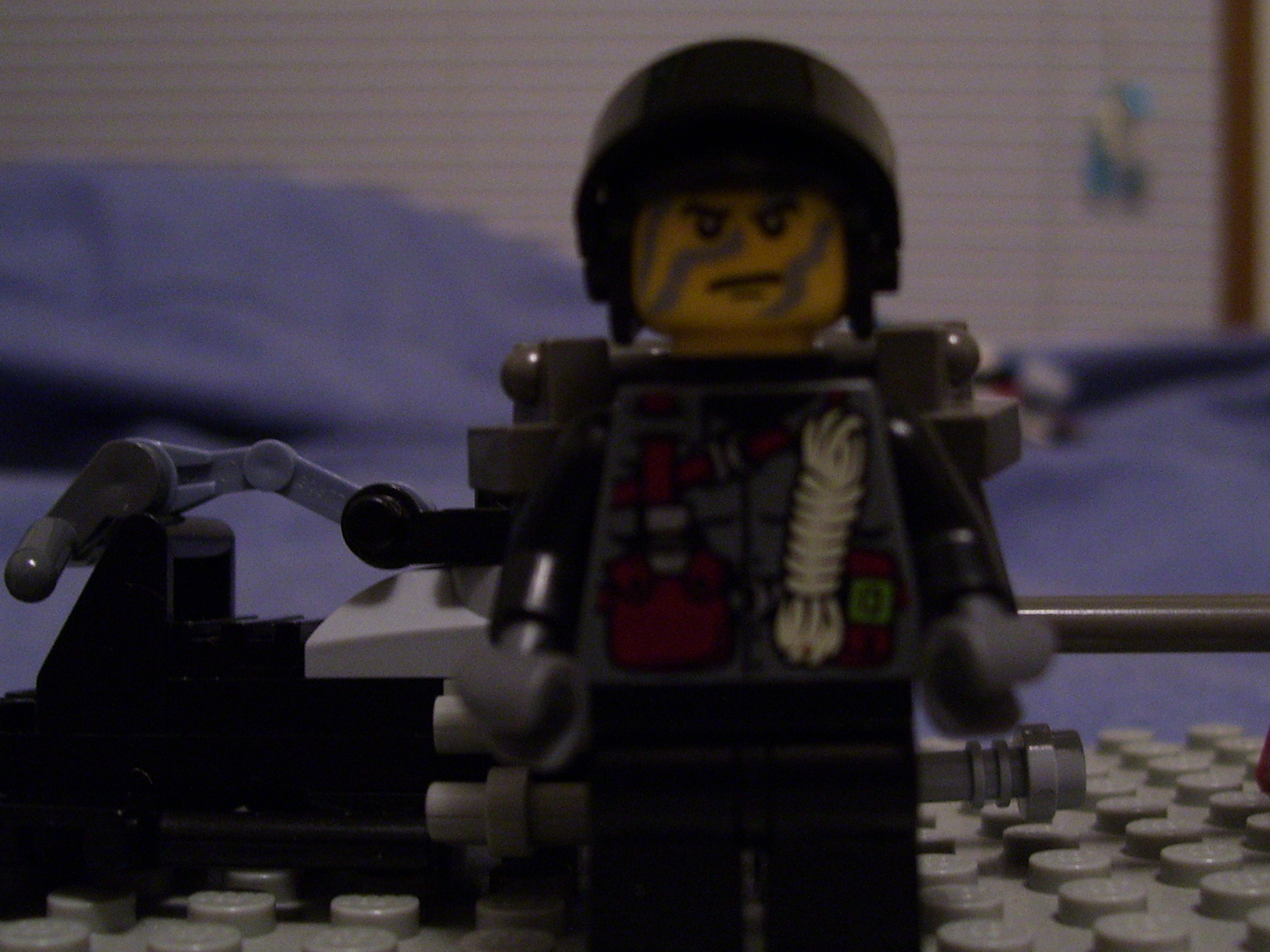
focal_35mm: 48
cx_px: 596
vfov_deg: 30.3
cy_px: 486
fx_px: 1761
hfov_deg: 39.6
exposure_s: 1/8
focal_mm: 6
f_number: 2.7
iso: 160
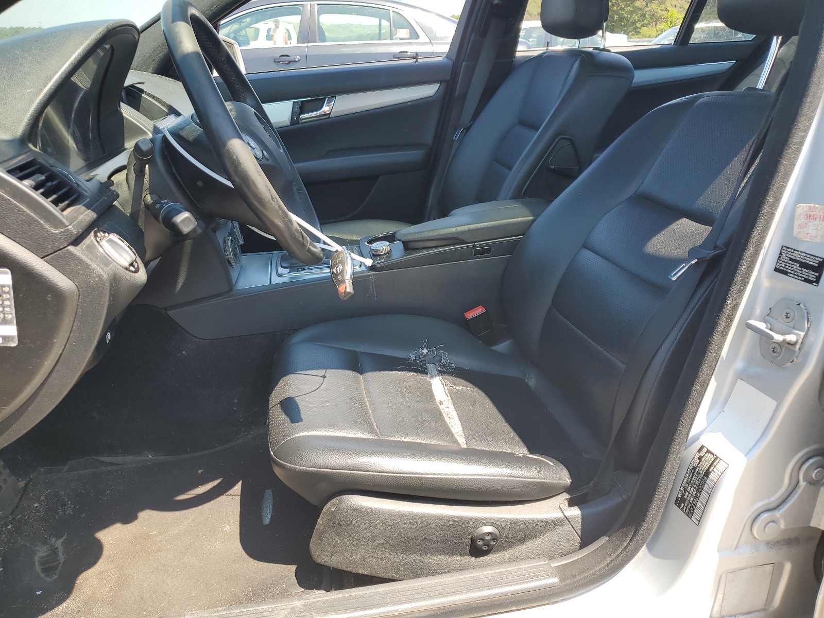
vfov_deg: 53.1
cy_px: 309
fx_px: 619
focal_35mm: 26
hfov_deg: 67.3
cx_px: 412
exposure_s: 1/526
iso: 50
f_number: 1.5
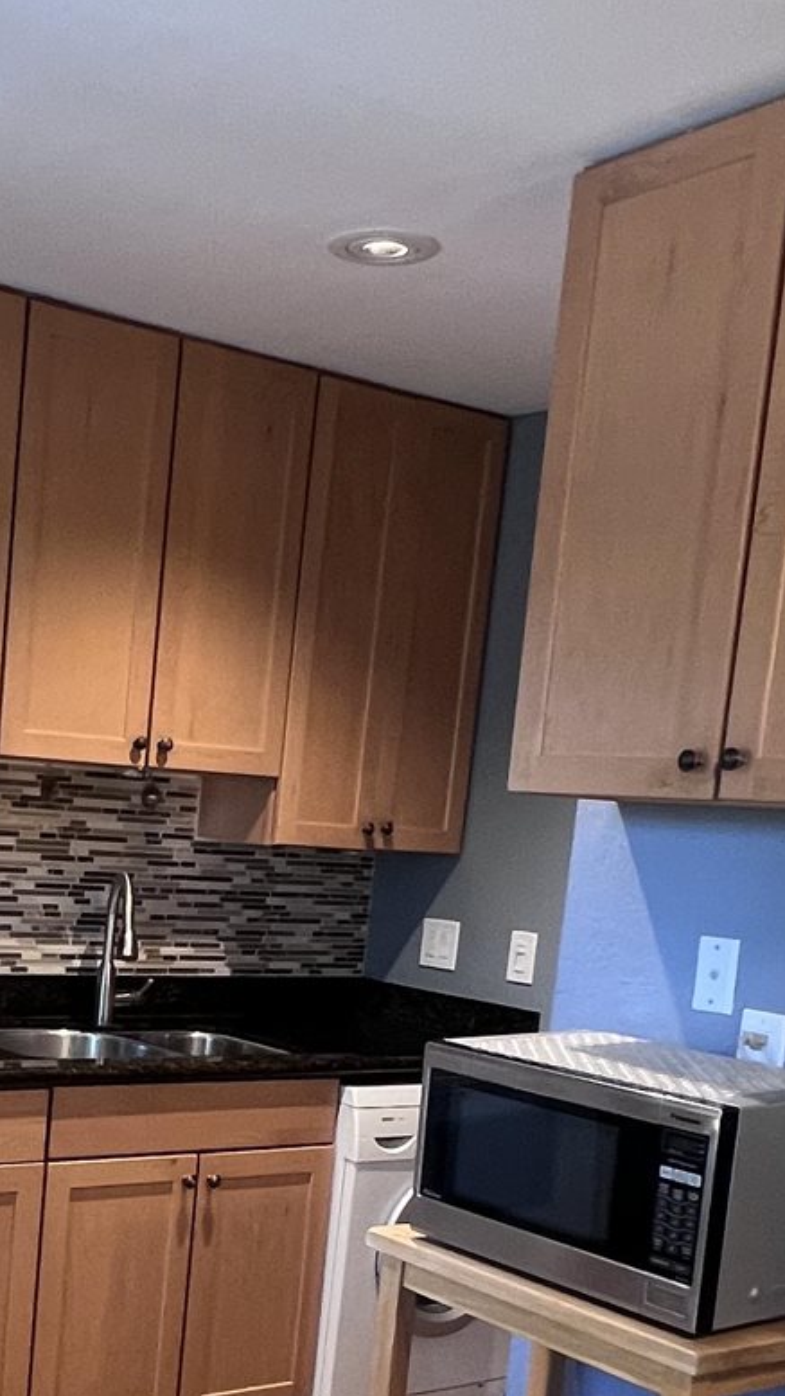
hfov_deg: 27.1
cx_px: 43
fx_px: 1554
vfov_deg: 46.5
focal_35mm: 42
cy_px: 1058
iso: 250
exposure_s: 1/60
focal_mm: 1.57
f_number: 1.8
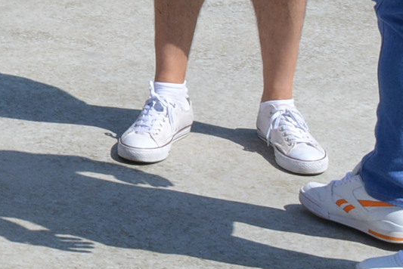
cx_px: -517
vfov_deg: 6.5
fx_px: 2262
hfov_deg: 9.3
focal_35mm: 202
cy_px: -369
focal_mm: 24
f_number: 13
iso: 400
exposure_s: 1/640
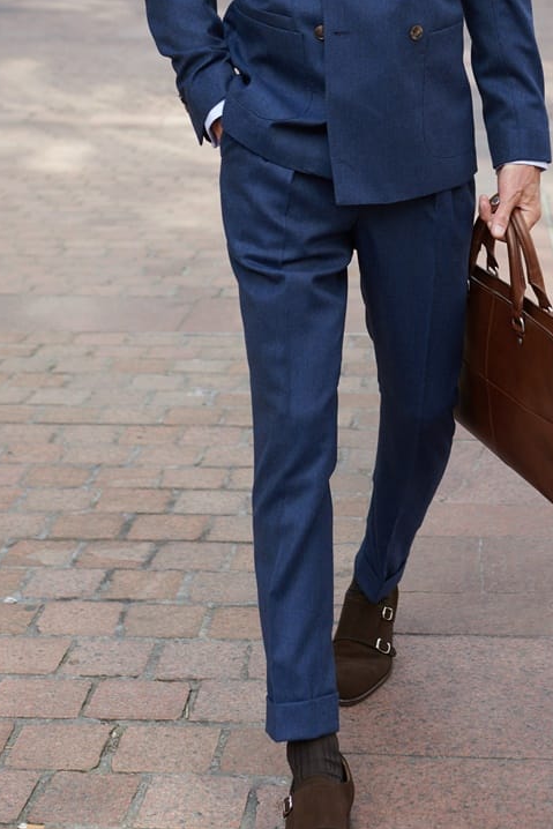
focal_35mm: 78
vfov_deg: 25.1
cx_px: 347
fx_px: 1796
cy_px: 73
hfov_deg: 17.5
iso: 110
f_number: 2.8
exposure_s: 1/500
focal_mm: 35
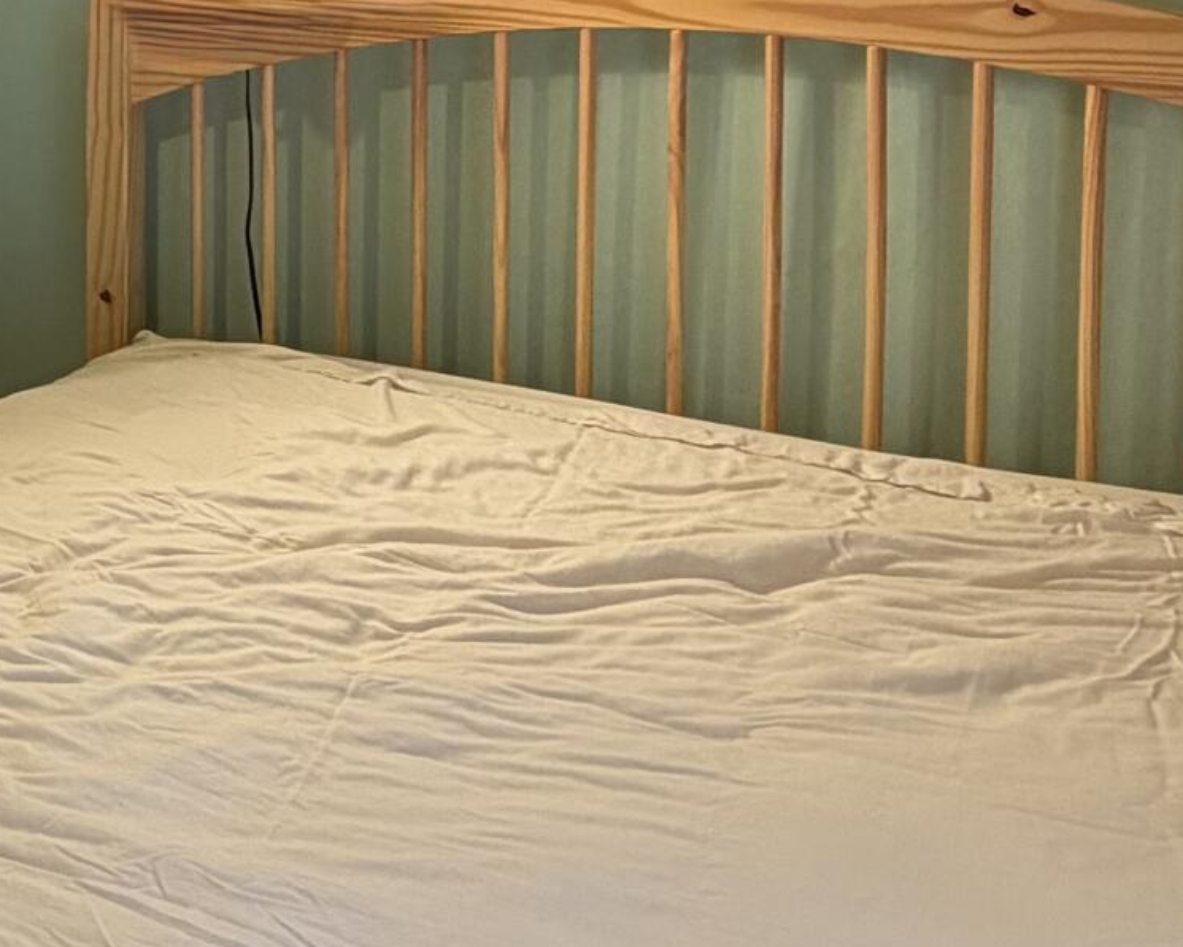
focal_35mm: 55
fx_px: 1926
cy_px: -122
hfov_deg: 29.9
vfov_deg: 25.4
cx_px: -181
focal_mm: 2.22
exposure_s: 1/60
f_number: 2.2
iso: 200
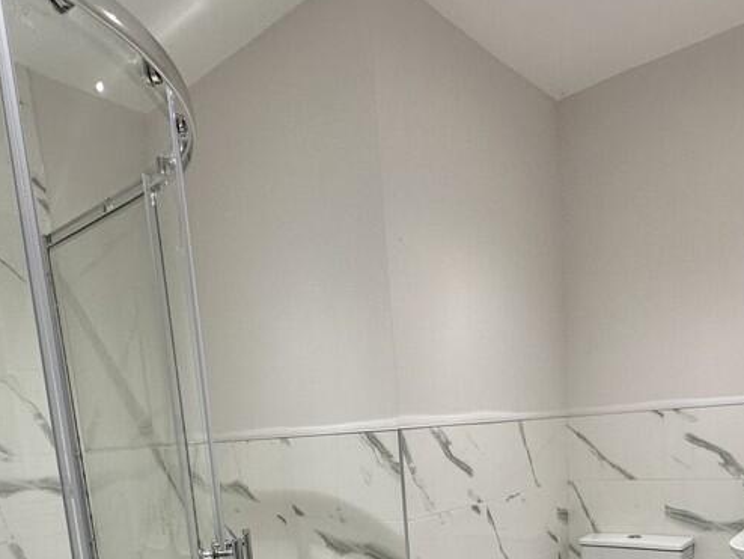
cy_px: 535
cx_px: 405
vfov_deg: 42.8
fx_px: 624
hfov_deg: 61.5
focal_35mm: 29
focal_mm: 2.22
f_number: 2.2
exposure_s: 1/100
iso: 125
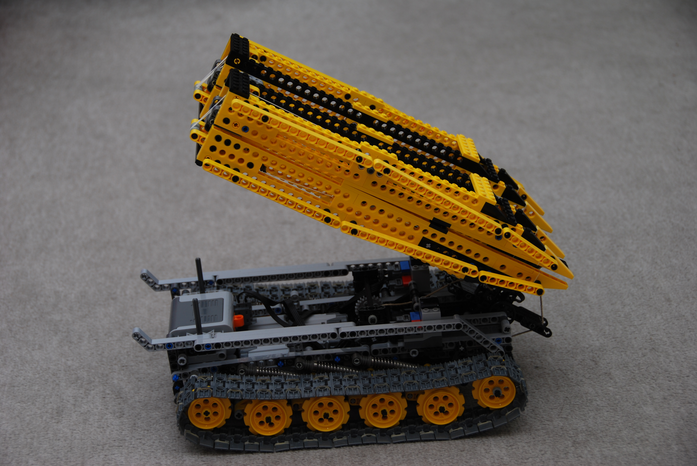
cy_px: 233
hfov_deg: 24.6
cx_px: 348
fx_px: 1599
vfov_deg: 16.6
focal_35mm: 82
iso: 100
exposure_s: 1/60
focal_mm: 55
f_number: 4.8
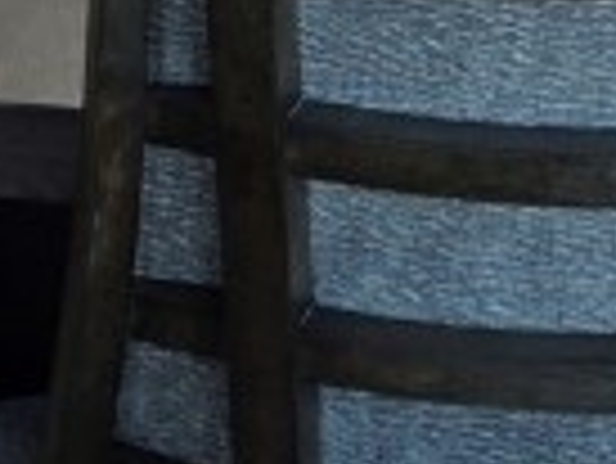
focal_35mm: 172
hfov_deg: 11.2
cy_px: -887
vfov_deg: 7.6
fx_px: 3063
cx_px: -216
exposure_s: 1/120
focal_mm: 5.4
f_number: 1.8
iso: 32
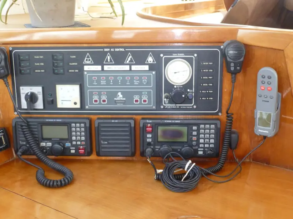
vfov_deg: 32.9
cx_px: 146
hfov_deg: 42.9
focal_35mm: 44
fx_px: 372
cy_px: 110
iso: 500
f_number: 4.1
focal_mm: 7.9
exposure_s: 1/60
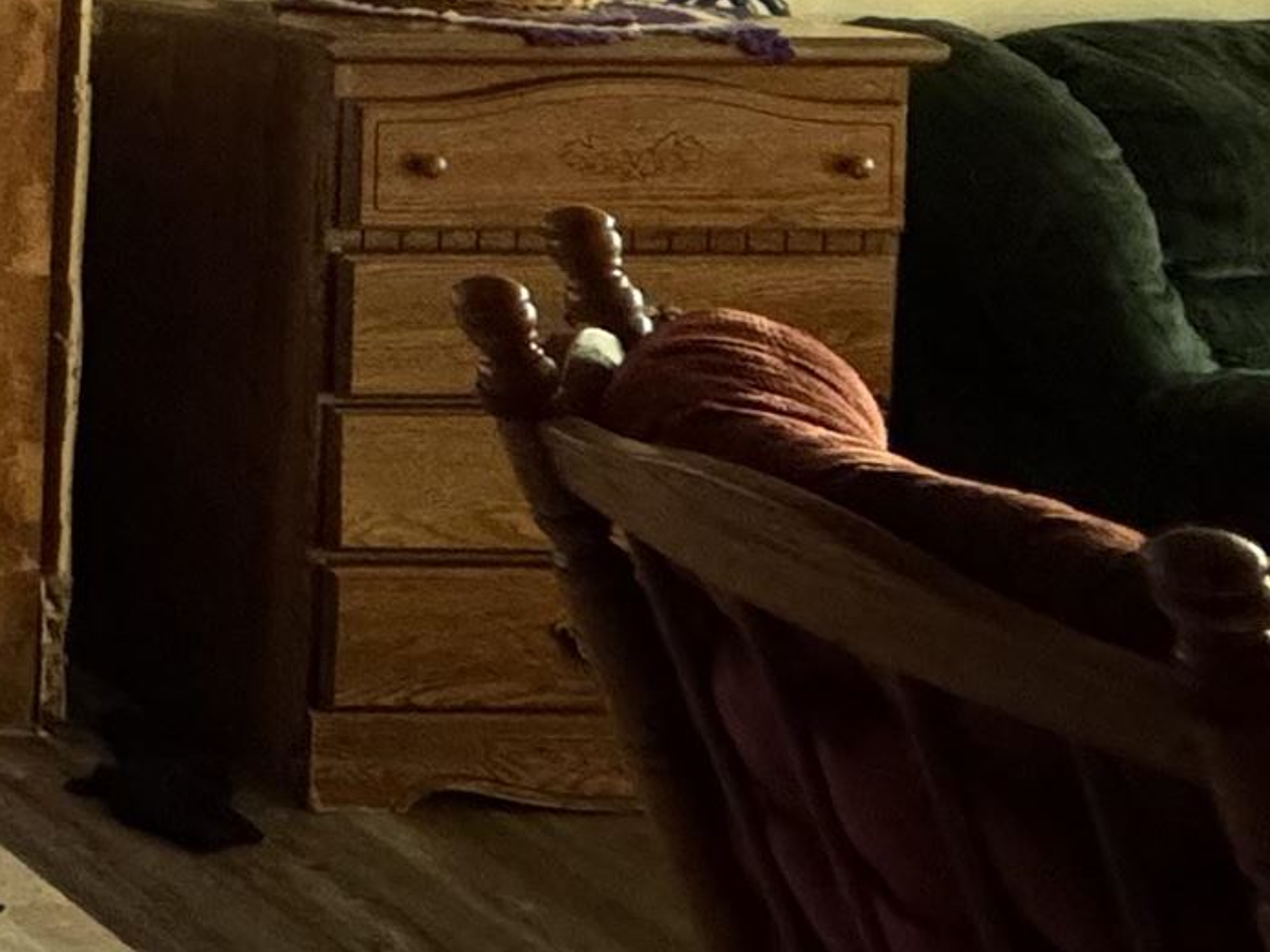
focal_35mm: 62
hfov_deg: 17.8
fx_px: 2274
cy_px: -159
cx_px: -1422
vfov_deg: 22.0
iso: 640
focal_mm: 2.22
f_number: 2.2
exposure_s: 1/60
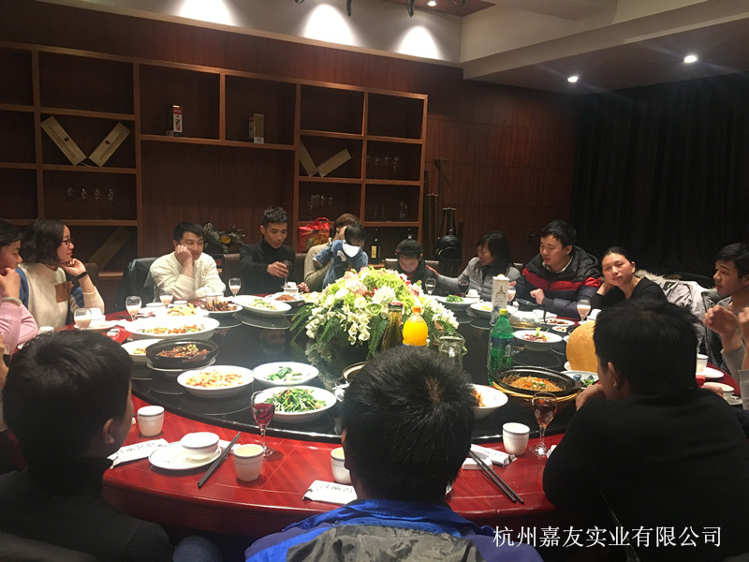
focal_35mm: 29
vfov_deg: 48.2
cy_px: 281
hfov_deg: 61.7
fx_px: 627
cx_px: 374
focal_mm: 4.15
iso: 200
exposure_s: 1/33
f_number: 2.2
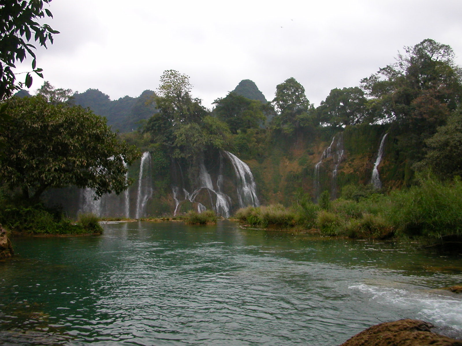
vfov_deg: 38.7
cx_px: 231
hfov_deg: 50.1
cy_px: 173
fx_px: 494
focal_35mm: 37
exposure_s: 1/289
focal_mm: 5.6
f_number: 2.7
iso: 100
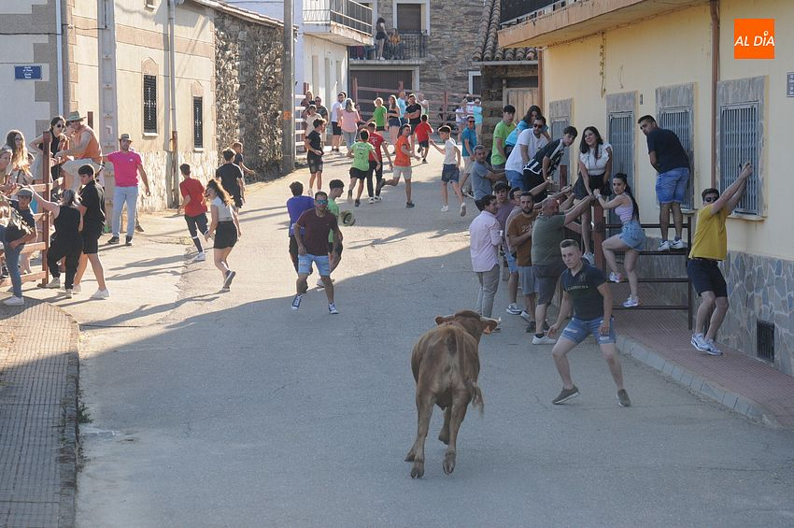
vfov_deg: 10.7
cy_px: 264
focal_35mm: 128
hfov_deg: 16.1
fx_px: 2809
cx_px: 397
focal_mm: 85
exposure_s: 1/320
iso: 720
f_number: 9
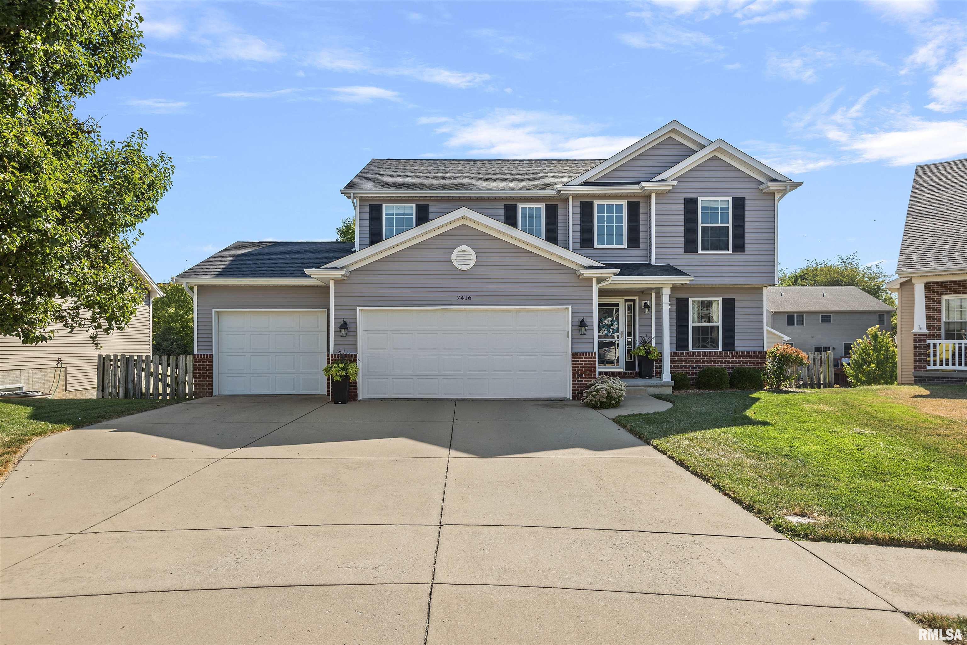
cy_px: 322
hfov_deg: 81.2
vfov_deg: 59.5
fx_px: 564
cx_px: 484
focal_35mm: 21
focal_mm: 21
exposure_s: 1/250
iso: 250
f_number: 5.6
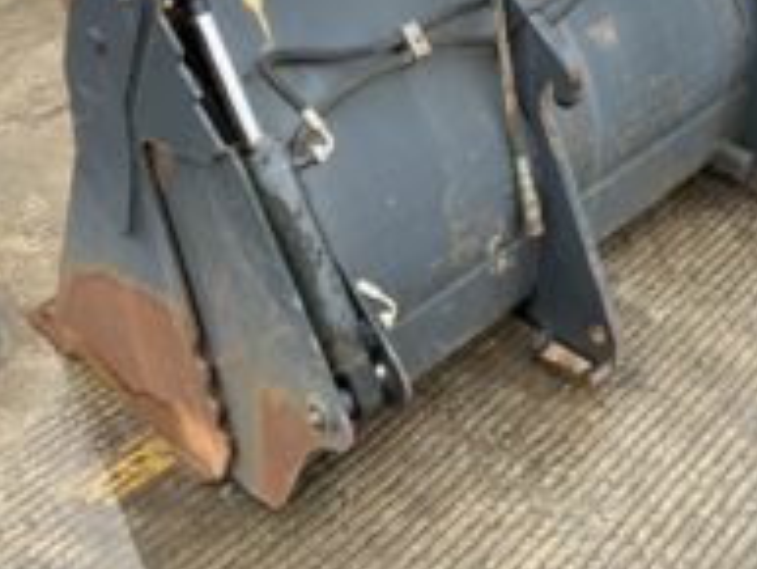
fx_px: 1182
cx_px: 510
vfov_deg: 26.5
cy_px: 102
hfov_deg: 35.2
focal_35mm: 54
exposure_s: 1/277
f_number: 1.8
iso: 16
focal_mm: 3
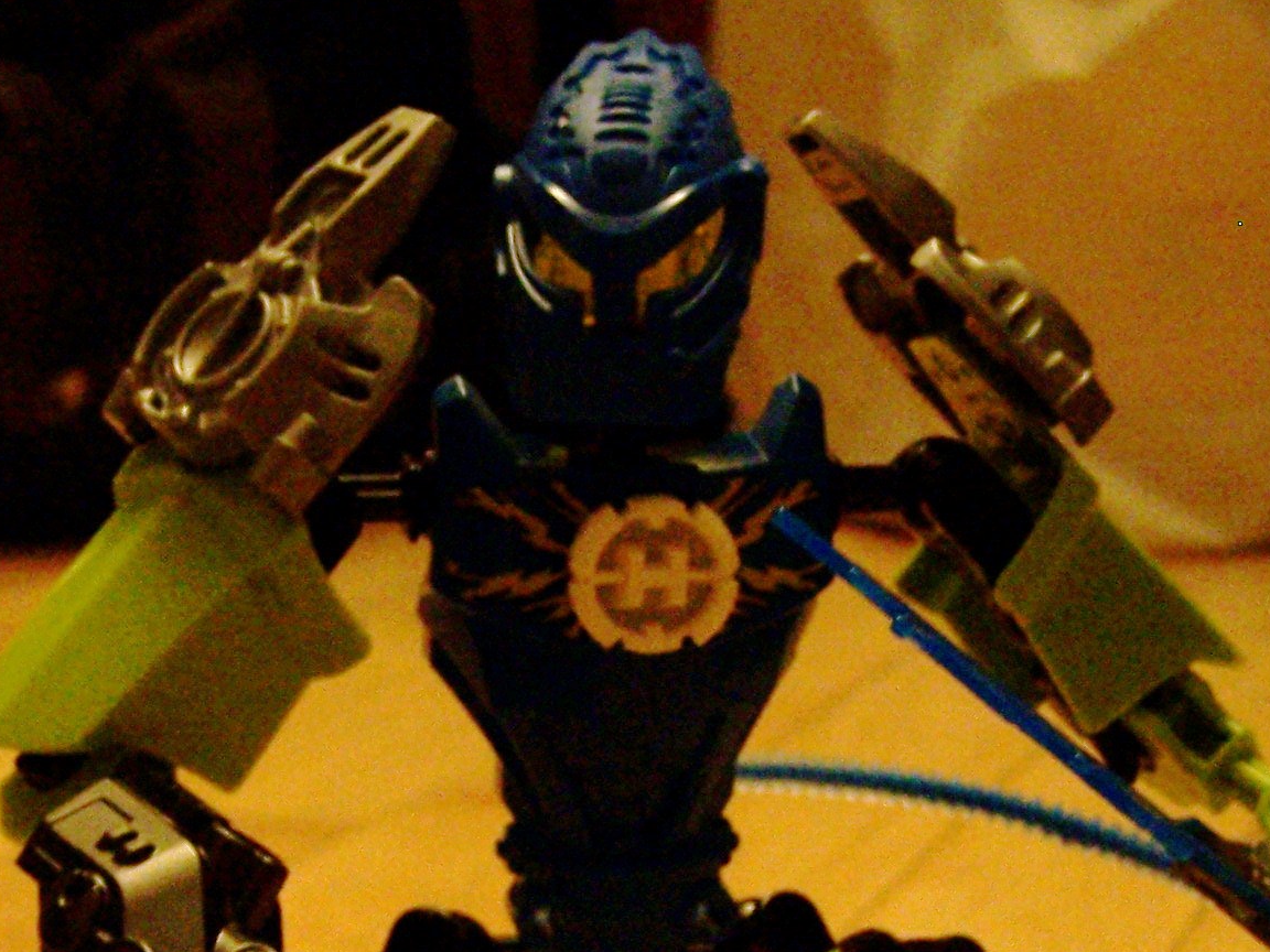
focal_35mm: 85
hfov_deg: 23.0
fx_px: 3119
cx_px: 525
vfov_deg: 17.1
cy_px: 873
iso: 140
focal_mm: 6.3
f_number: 2.8
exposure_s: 1/8
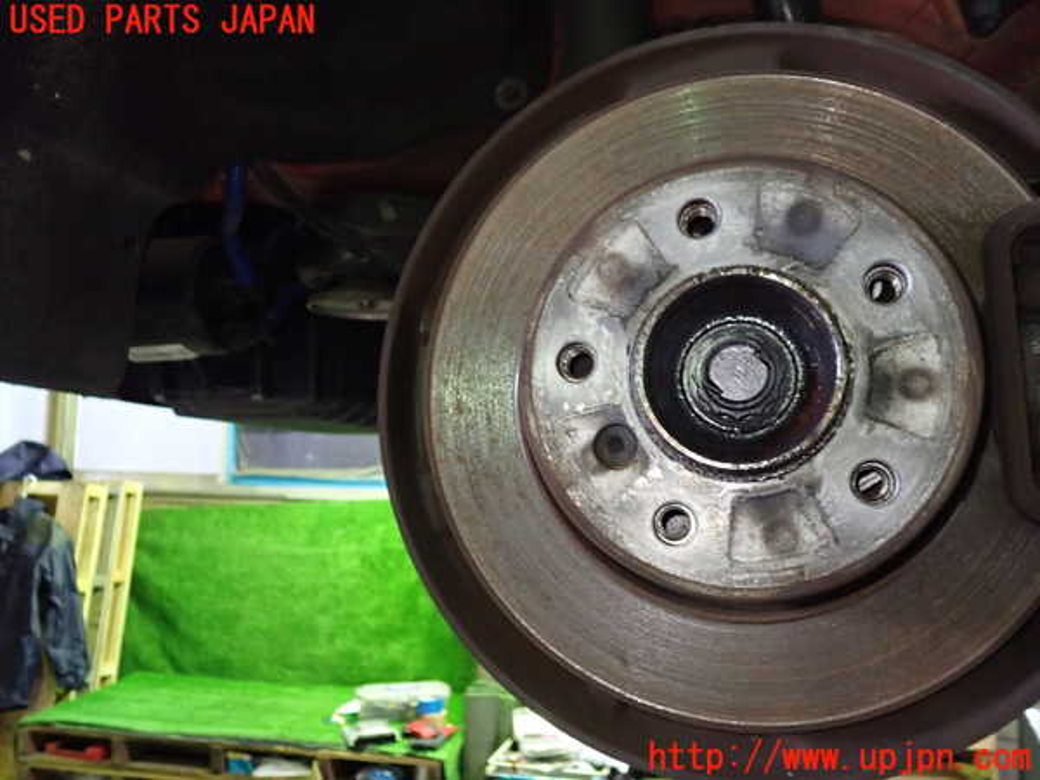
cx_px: 520
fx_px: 901
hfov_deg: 60.0
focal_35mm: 30
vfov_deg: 46.8
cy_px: 390
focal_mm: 5.4
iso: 640
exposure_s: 1/30
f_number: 2.3
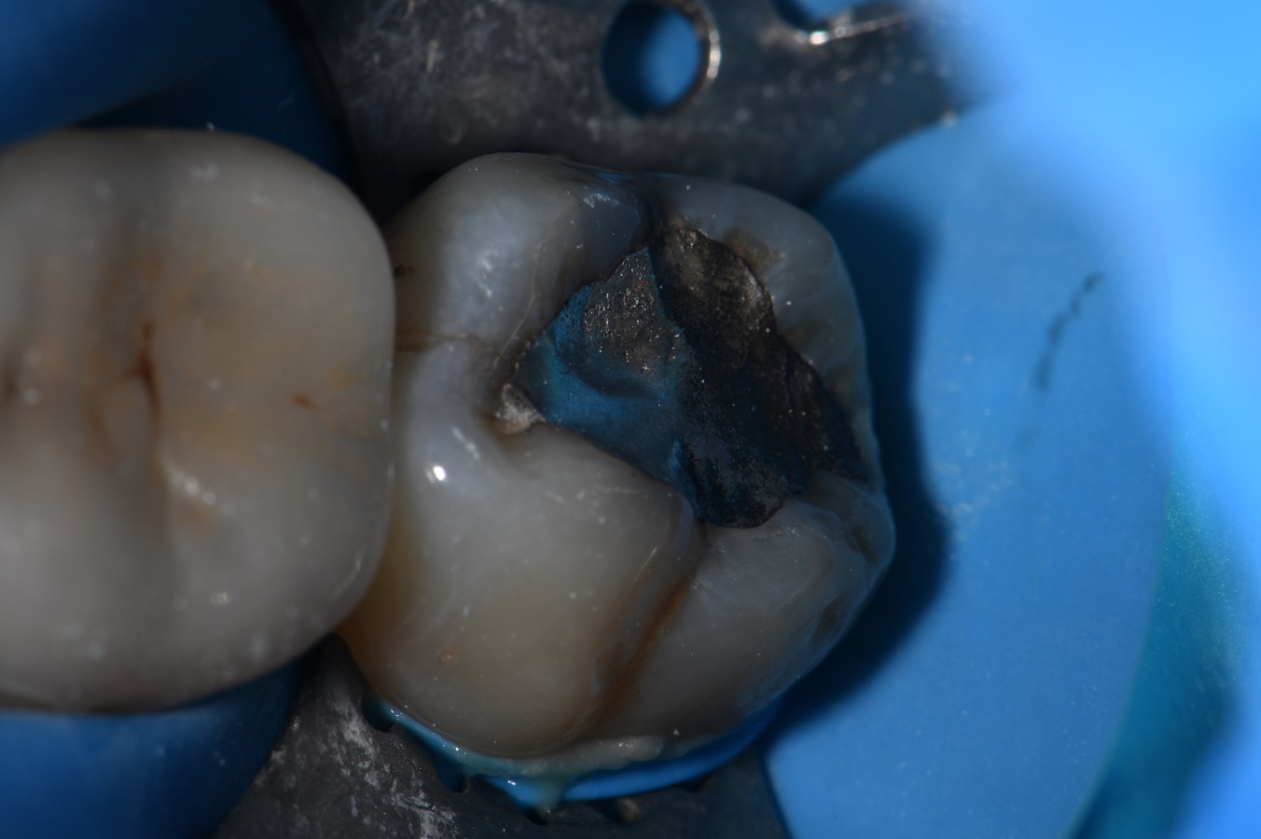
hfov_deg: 13.1
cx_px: 630
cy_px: 420
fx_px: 5496
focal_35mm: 157
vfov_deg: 8.7
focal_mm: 105
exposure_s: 1/200
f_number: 32
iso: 200
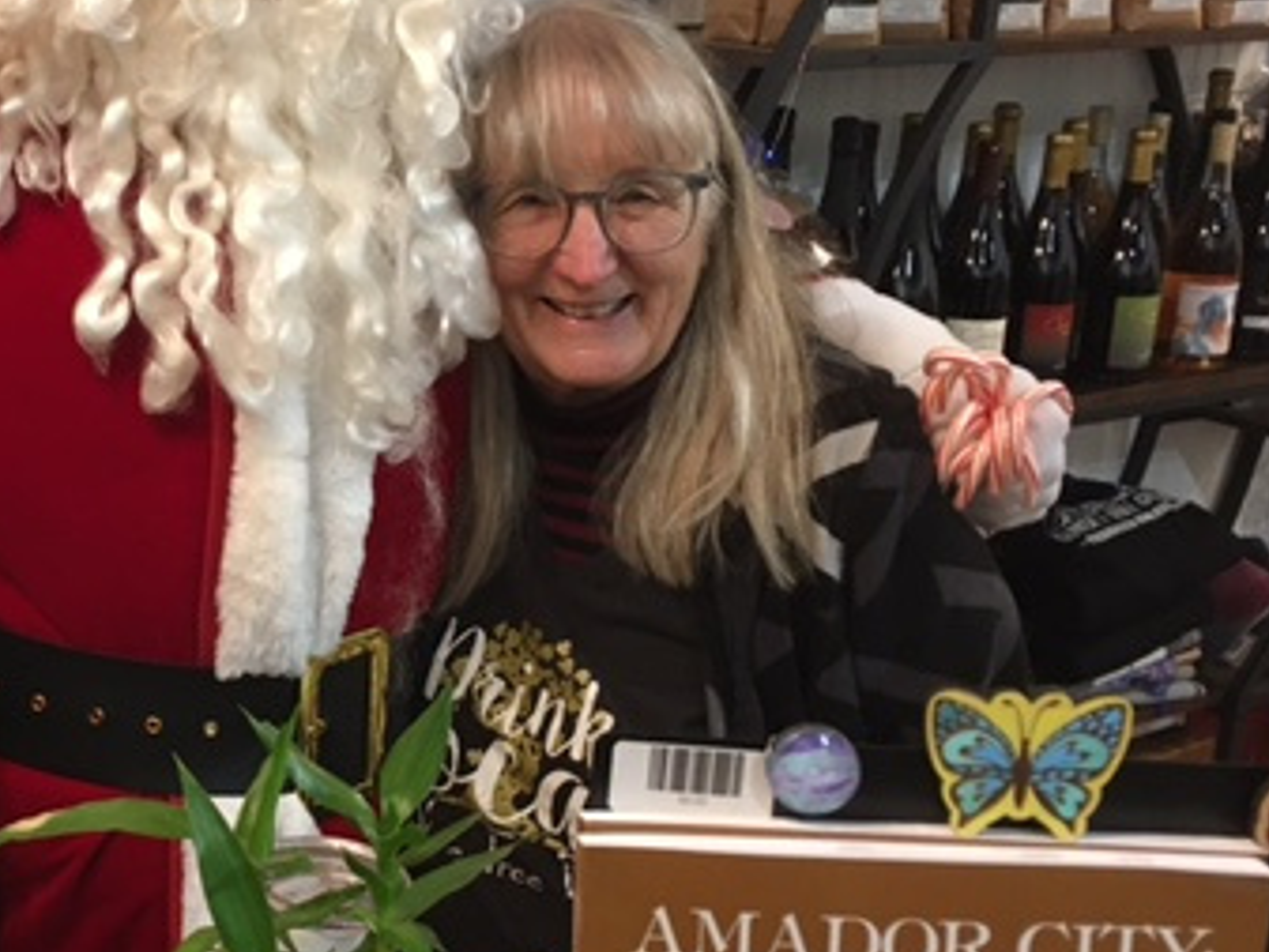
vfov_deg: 26.6
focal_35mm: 55
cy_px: 455
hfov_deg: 33.4
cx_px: 162
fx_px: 2017
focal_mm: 4.15
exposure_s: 1/24
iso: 200
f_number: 2.2
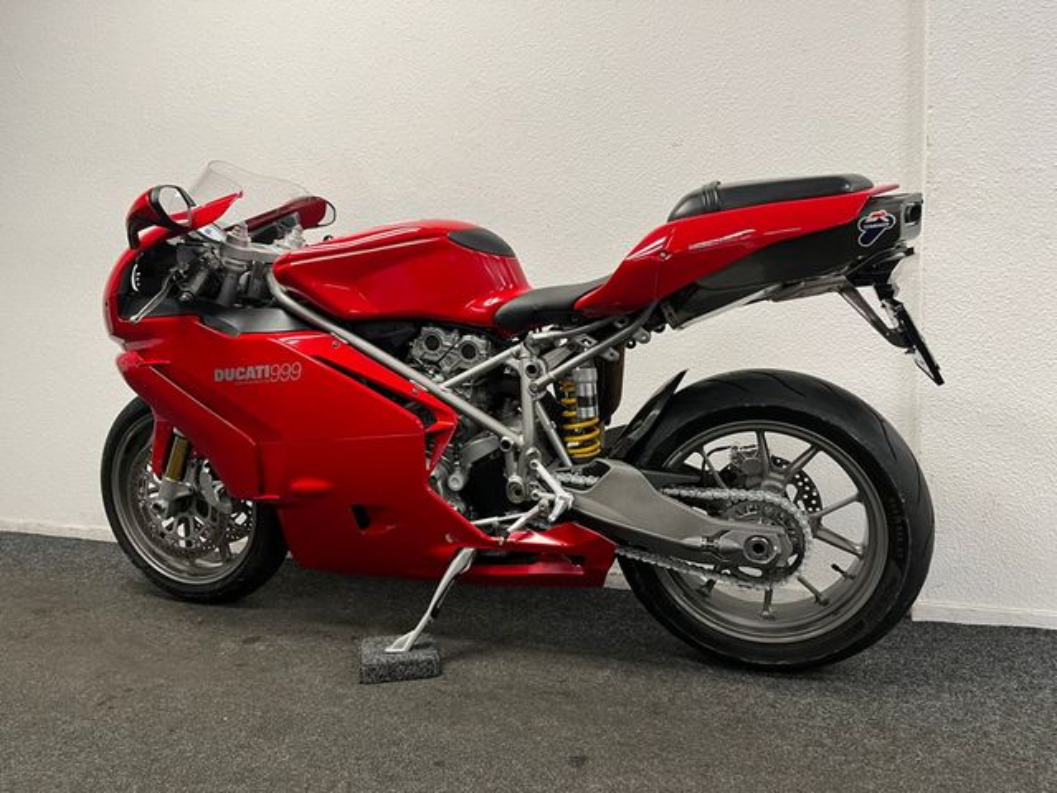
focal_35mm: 26
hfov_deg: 67.3
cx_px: 528
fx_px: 794
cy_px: 396
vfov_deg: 53.1
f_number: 1.6
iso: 100
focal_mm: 5.1
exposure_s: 1/50
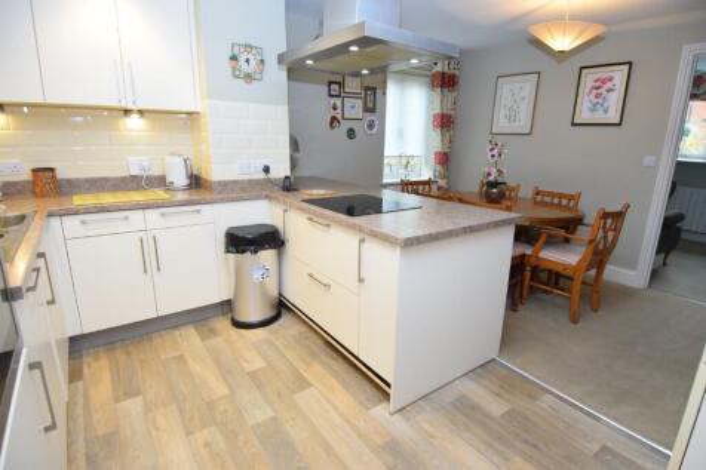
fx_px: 353
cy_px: 235
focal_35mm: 18
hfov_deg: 90.0
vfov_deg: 67.3
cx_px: 353
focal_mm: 12
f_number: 4
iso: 720
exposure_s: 1/60
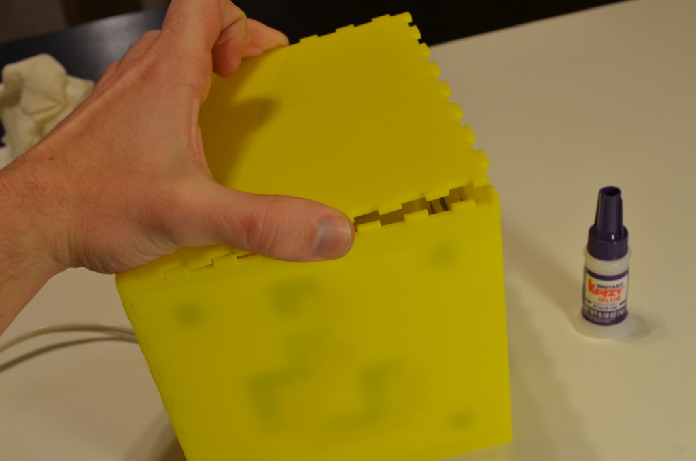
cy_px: 230
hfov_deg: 41.2
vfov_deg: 27.9
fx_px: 926
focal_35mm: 48
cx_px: 348
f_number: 7.1
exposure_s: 1/30
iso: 800
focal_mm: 32
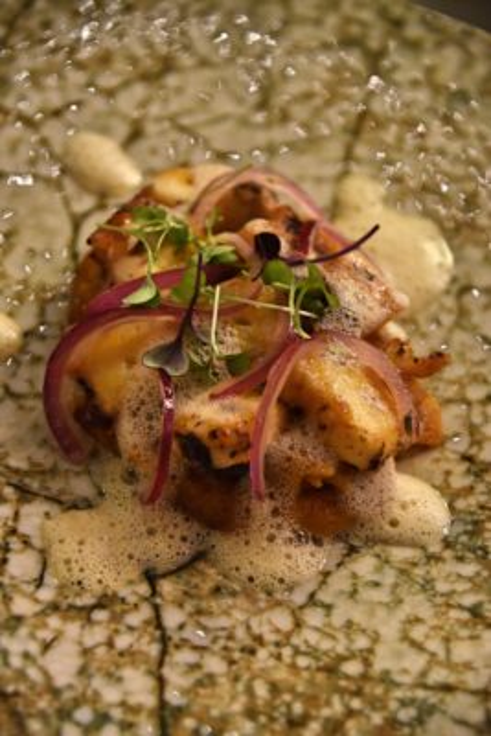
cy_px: 368
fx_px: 3270
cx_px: 246
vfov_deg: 12.8
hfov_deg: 8.6
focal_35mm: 160
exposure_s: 1/15
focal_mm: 160
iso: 800
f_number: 5.6
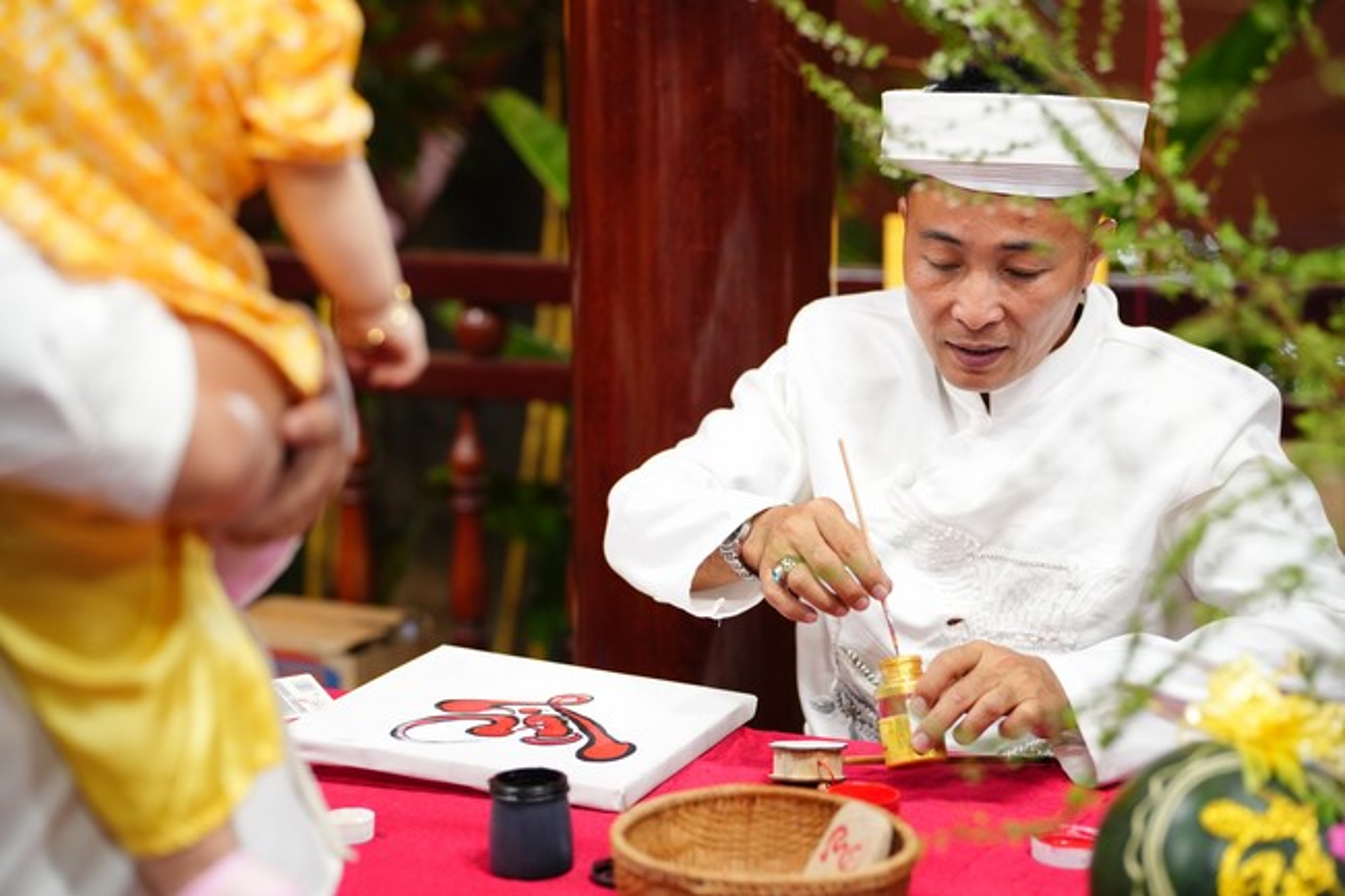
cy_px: 448
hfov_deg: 26.0
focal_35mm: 78
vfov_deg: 17.5
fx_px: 2913
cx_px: 672
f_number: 2.8
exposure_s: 1/160
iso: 2500
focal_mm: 78
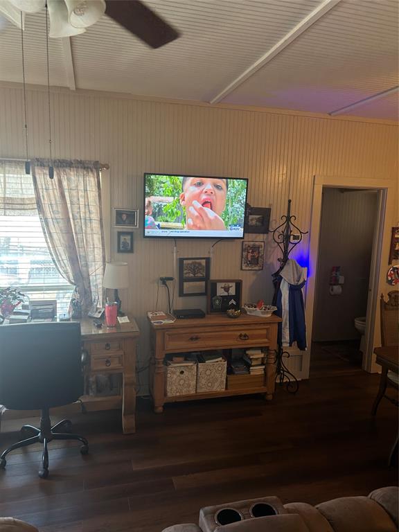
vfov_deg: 67.3
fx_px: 400
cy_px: 266
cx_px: 200
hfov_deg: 53.1
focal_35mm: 26
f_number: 1.5
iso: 80
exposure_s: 1/60
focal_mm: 5.7
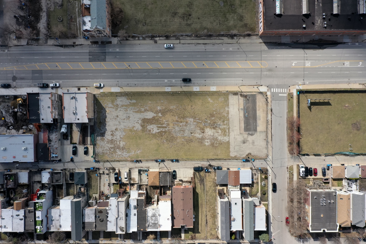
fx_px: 285
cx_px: 183
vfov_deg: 46.4
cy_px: 122
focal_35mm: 28
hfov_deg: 65.5
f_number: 6.3
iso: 100
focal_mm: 10.26
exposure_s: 1/500
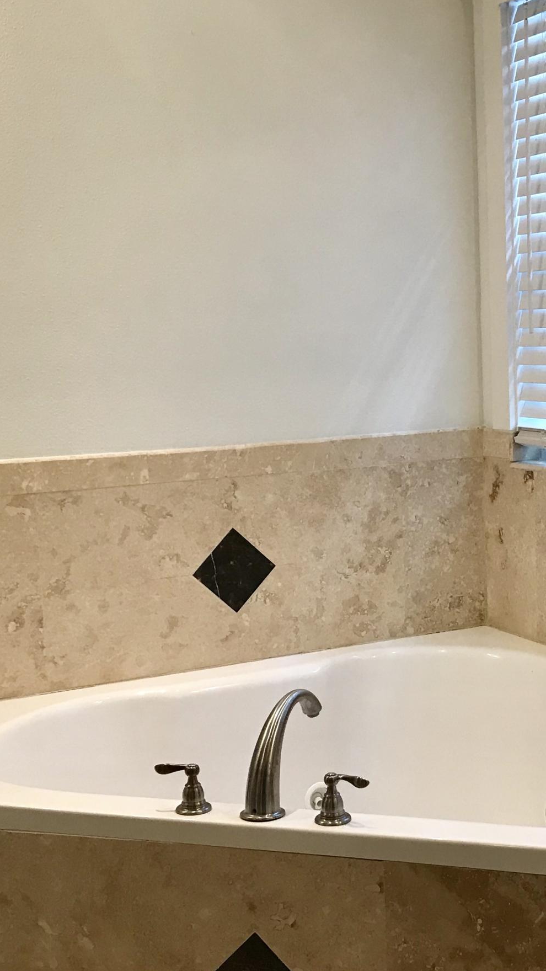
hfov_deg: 22.7
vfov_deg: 39.8
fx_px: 1338
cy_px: 522
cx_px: 447
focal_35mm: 52
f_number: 1.8
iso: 25
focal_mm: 3.99
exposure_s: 1/40
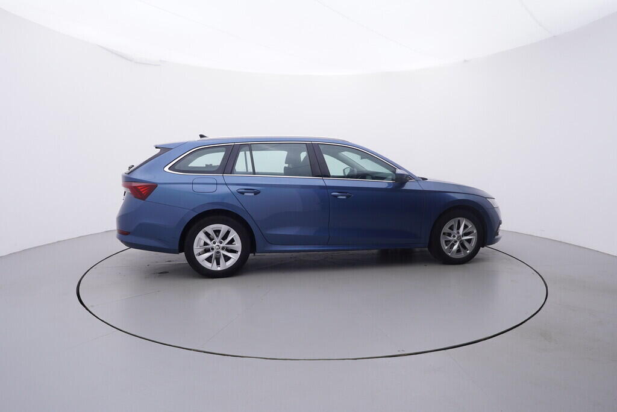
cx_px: 308
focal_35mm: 22
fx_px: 386
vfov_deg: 56.2
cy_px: 206
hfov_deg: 77.3
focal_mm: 15
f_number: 5
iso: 200
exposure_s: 1/80
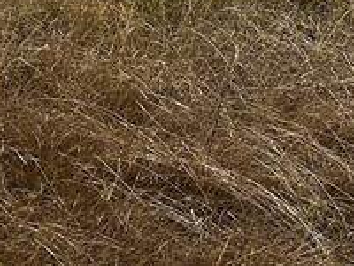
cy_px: -82
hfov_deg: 13.0
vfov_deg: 11.7
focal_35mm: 123
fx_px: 1258
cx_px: -441
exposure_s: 1/9709
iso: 80
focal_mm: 6.86
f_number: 1.78
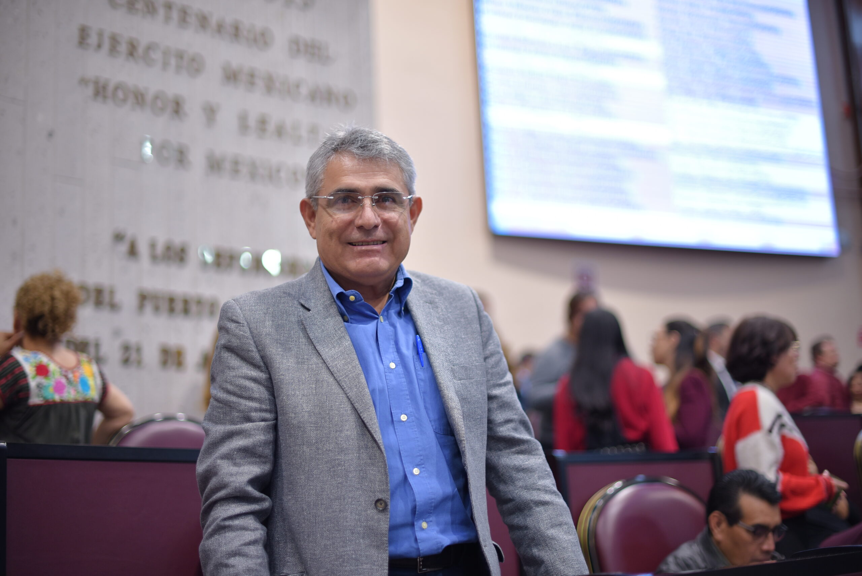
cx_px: 431
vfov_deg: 27.0
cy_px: 288
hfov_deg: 39.6
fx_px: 1198
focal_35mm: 50
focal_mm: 50
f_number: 1.4
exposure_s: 1/125
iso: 320
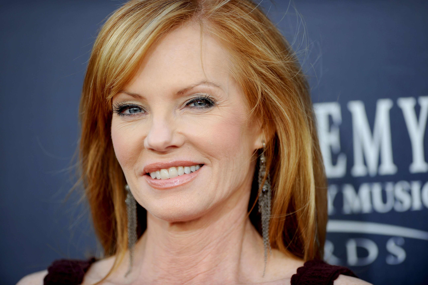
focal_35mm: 300
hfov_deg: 6.9
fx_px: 3564
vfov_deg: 4.6
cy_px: 142
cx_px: 214
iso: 200
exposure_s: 1/640
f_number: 2.8
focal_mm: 300
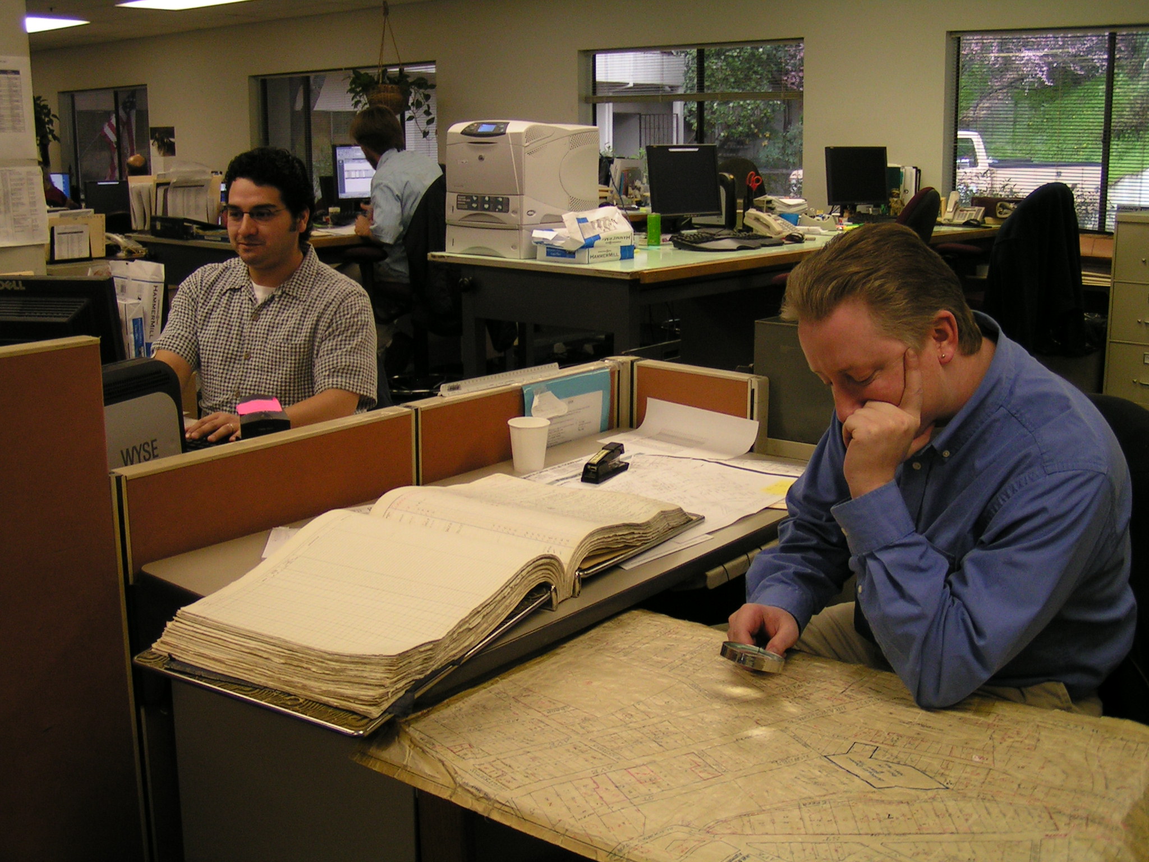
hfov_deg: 49.0
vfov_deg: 37.7
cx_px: 574
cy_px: 431
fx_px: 1261
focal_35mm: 38
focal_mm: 5.8
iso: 100
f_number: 2.8
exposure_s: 1/40
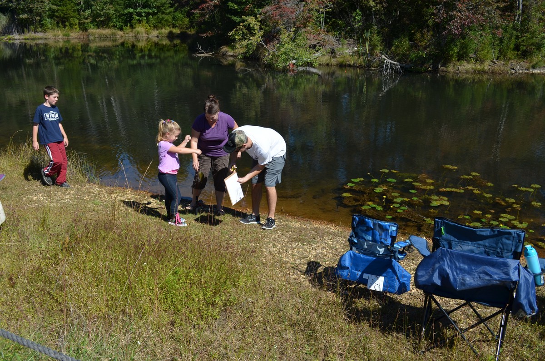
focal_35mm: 33
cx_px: 272
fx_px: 499
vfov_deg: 39.8
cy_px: 180
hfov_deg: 57.3
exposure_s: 1/250
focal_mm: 22
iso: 100
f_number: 8
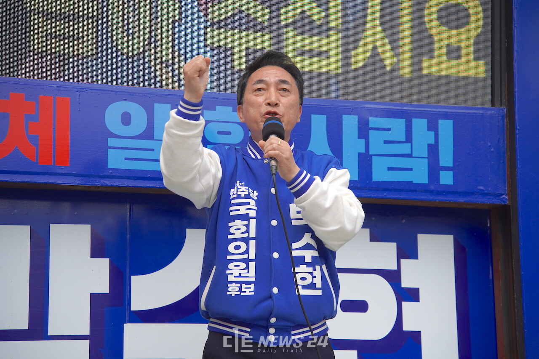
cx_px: 270
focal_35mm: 119
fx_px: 1781
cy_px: 180
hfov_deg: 17.2
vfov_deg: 11.5
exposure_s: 1/320
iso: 100
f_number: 5.6
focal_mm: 119
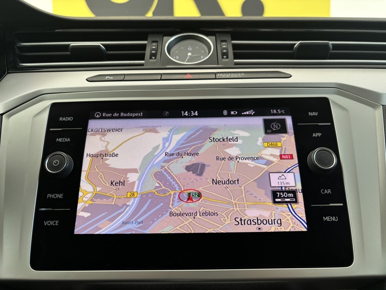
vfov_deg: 53.1
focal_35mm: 26
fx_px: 290
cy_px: 145
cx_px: 193
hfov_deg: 67.3
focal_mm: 5.96
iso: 125
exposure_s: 1/100
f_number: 1.6
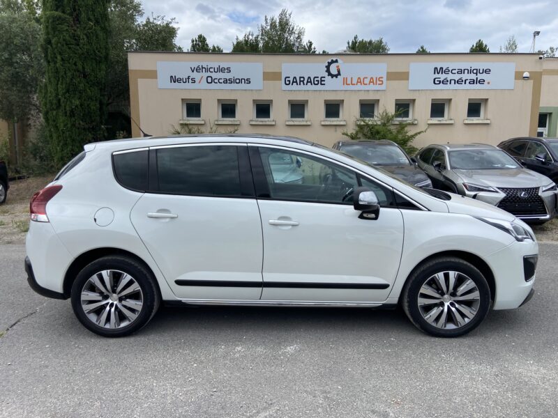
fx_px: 419
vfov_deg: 53.1
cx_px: 279
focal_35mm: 26
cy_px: 209
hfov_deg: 67.3
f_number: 1.8
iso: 32
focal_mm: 4.25
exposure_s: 1/2222
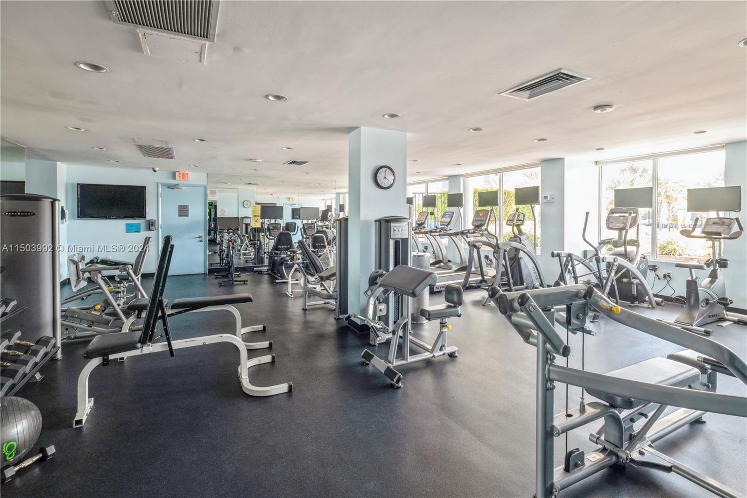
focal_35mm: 16
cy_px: 249
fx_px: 332
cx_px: 374
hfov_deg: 96.7
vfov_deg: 73.7
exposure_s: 1/4
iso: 200
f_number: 9
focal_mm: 16
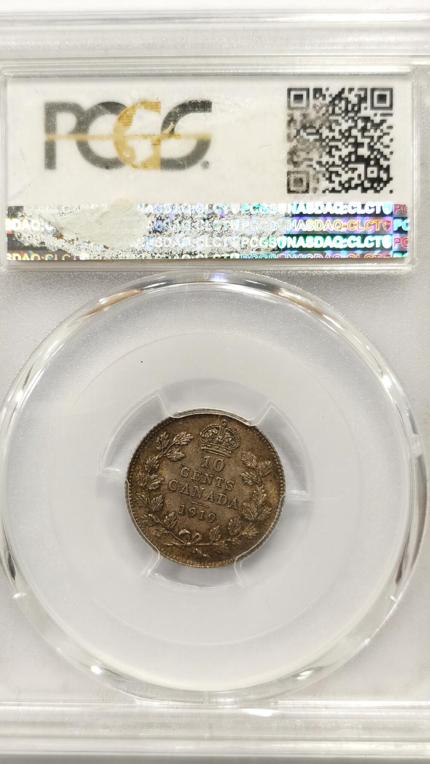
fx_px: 1196
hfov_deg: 20.4
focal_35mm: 59
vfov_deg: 35.4
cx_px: 206
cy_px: 382
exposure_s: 1/100
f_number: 16
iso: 160
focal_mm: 5.56
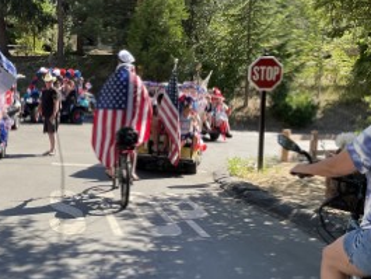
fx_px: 525
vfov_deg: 29.7
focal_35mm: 49
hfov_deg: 37.2
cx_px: 63
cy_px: 147
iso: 32
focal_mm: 4.2
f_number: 1.6
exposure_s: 1/682
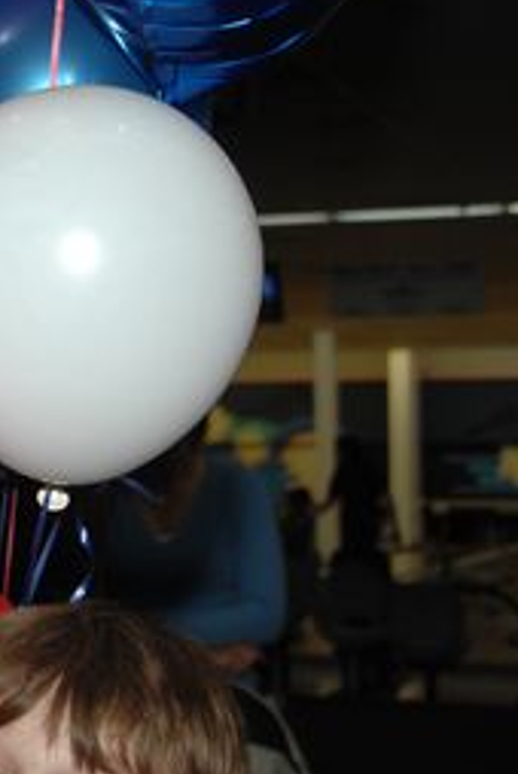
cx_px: -198
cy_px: 312
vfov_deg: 20.8
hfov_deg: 13.4
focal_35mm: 98
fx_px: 2109
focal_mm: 26
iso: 200
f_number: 4
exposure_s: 1/125
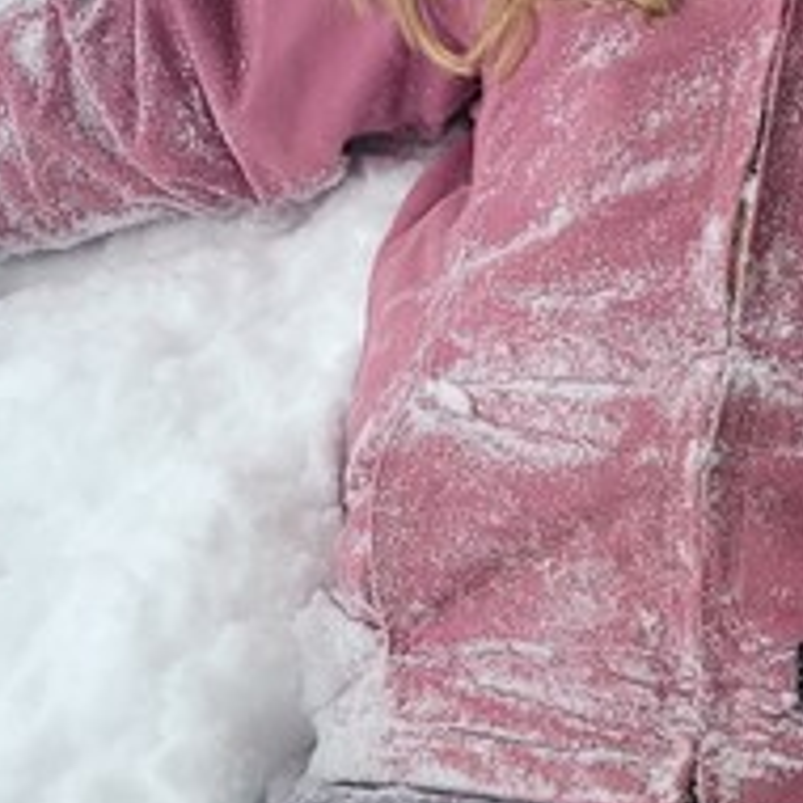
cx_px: 959
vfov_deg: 13.7
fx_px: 3254
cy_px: 938
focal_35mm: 124
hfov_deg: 13.7
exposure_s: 1/641
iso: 40
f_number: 1.8
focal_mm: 5.4
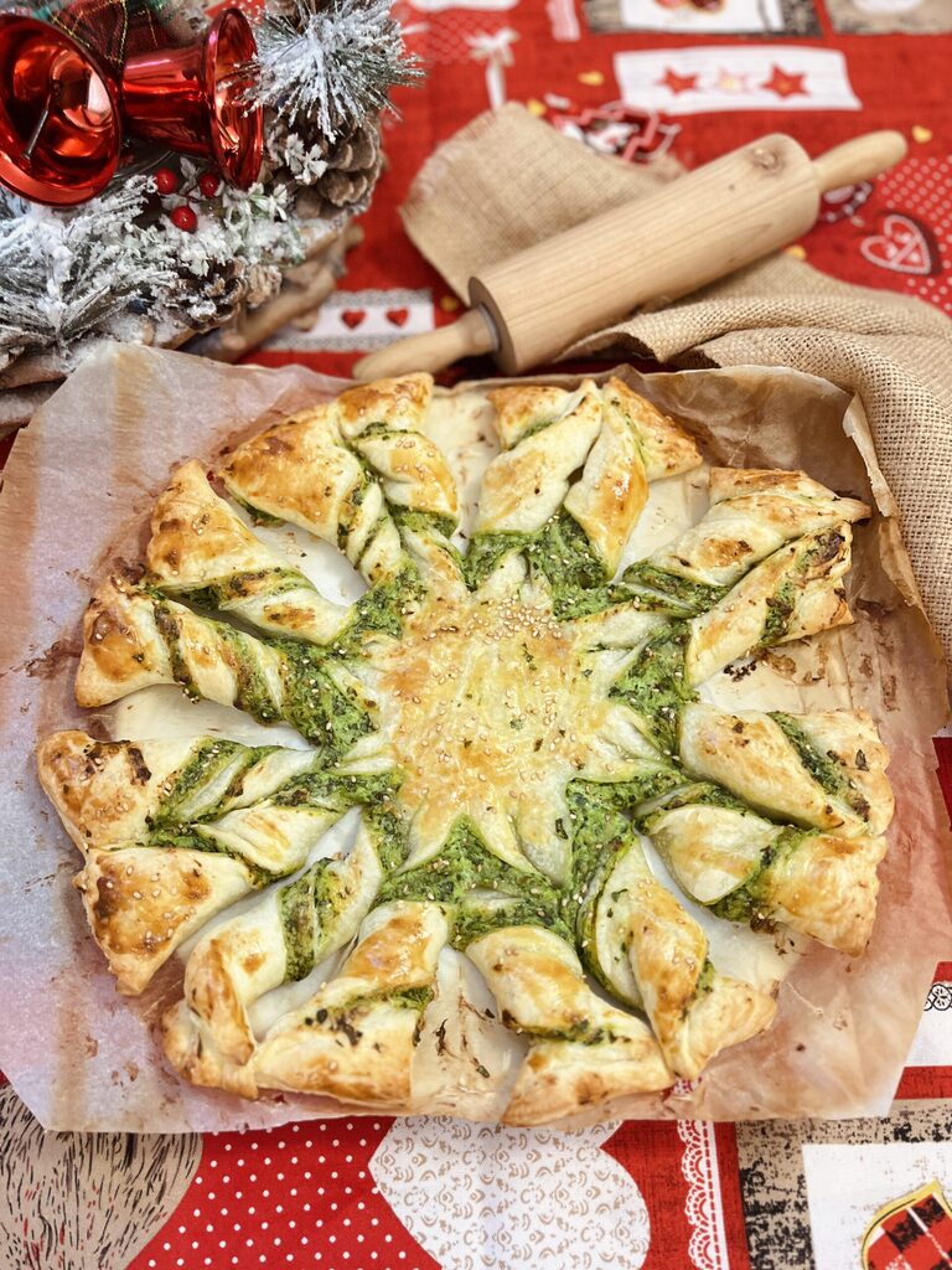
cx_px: 476
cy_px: 635
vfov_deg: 67.3
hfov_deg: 53.1
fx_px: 953
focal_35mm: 26
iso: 250
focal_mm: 5.1
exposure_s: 1/50
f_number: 1.6
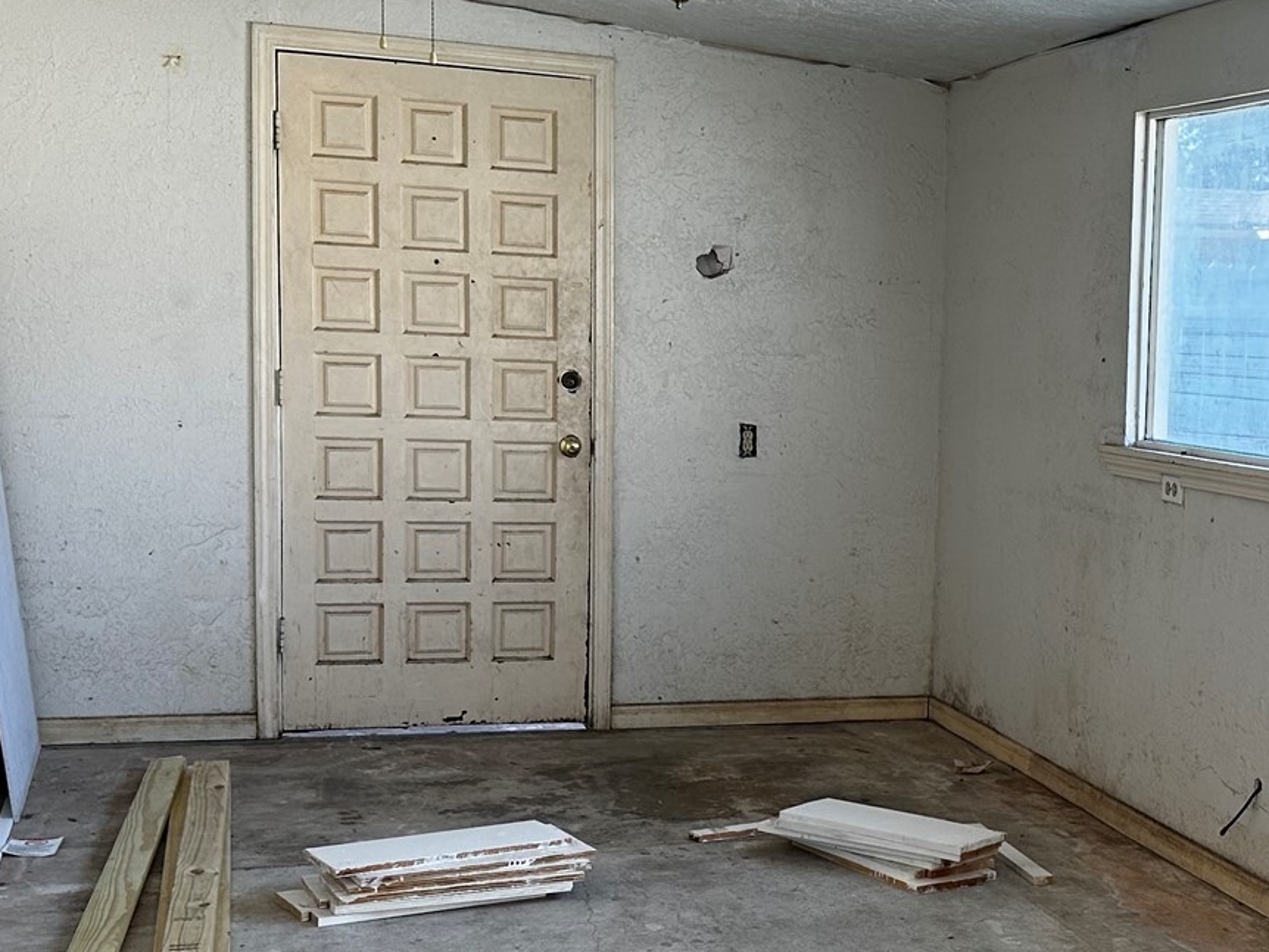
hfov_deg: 32.9
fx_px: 2090
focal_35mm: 57
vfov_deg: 25.6
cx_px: 1008
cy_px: 599
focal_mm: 6.86
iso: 80
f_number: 1.78
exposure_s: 1/142
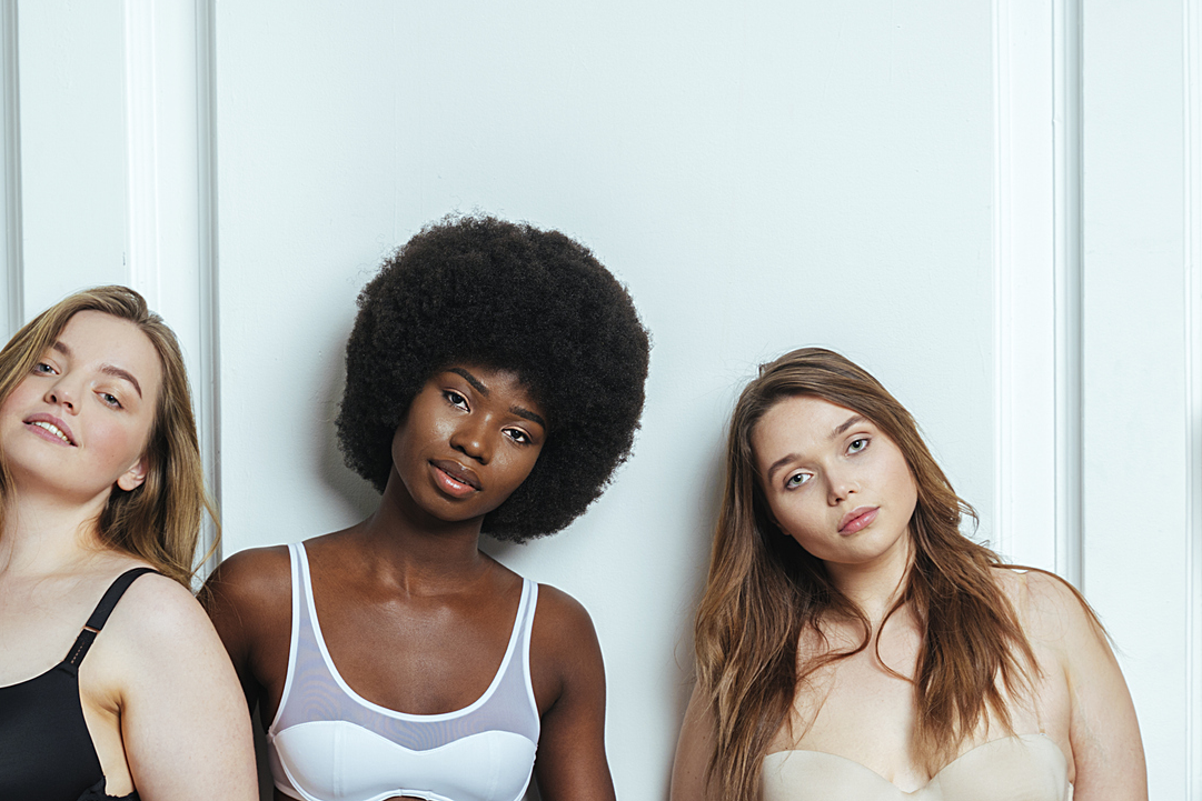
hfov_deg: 20.0
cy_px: 684
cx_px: 606
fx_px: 3406
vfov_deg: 13.3
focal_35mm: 102
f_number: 5
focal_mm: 52
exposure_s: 1/160
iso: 100
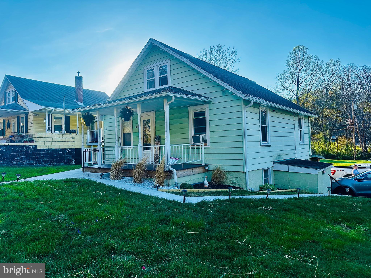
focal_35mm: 24
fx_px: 257
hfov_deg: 71.6
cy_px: 139
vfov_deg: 56.8
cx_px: 186
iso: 80
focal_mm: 6.86
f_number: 1.78
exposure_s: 1/1880
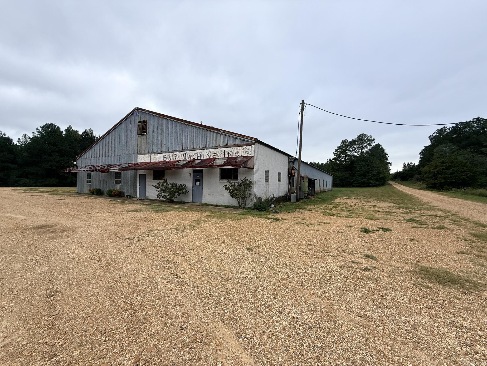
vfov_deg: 85.7
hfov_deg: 102.1
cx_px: 244
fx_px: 197
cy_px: 183
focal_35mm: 14
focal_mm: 2.22
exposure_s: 1/357
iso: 50
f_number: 2.2
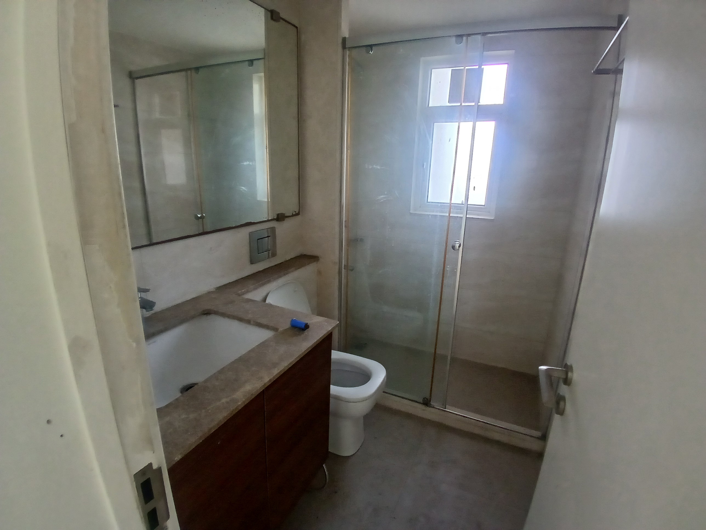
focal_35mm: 17
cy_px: 265
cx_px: 353
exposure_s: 1/33.3
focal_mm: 1.4
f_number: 2.2
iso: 125
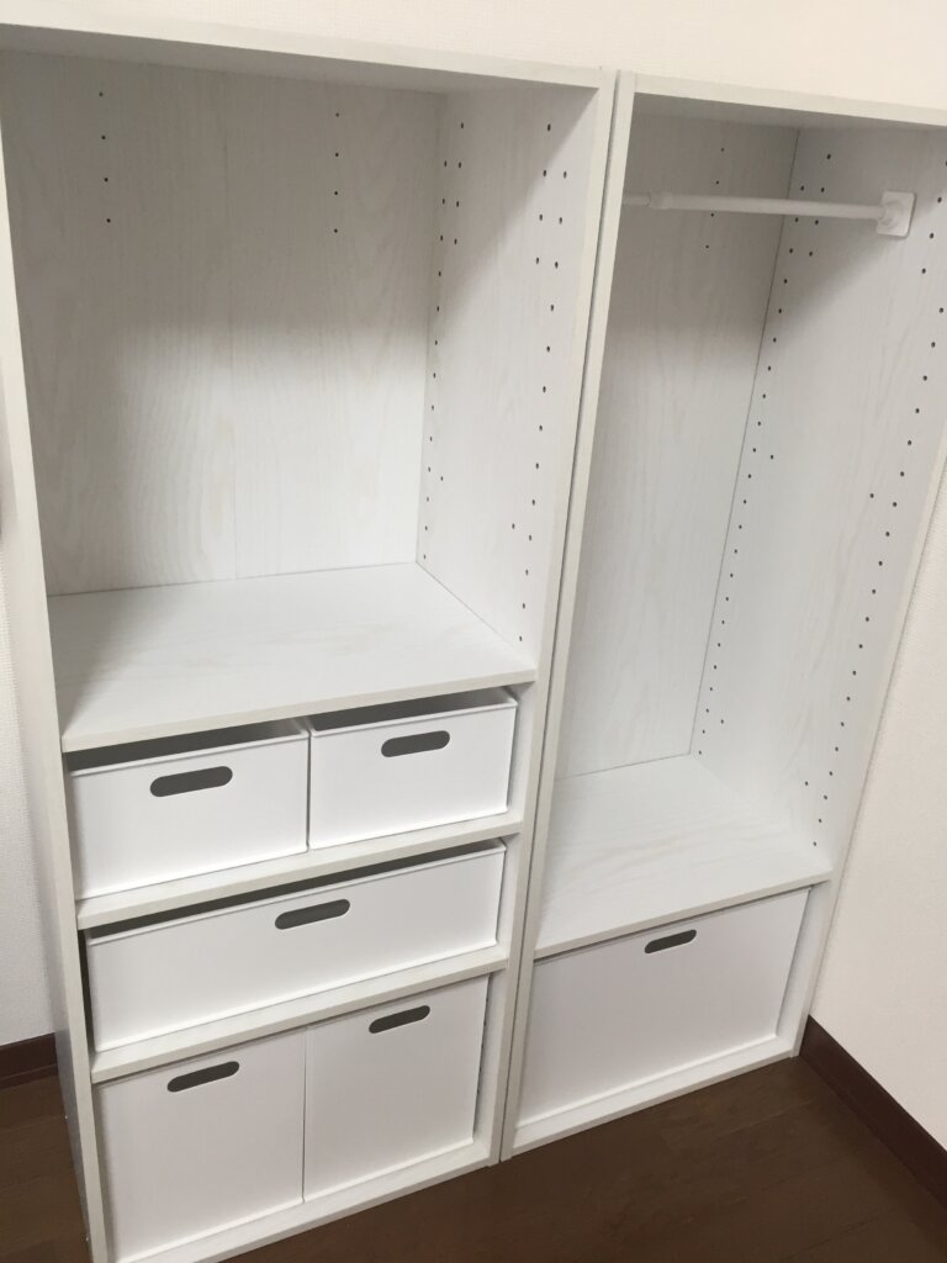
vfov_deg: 61.7
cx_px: 474
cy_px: 632
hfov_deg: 48.2
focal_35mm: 29
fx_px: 1058
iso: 32
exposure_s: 1/30
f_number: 2.2
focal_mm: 4.15
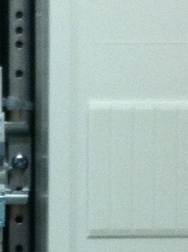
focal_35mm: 274
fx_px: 1991
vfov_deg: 7.2
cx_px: -49
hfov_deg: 5.4
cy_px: 228
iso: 100
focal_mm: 3.85
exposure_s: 1/15
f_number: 2.8
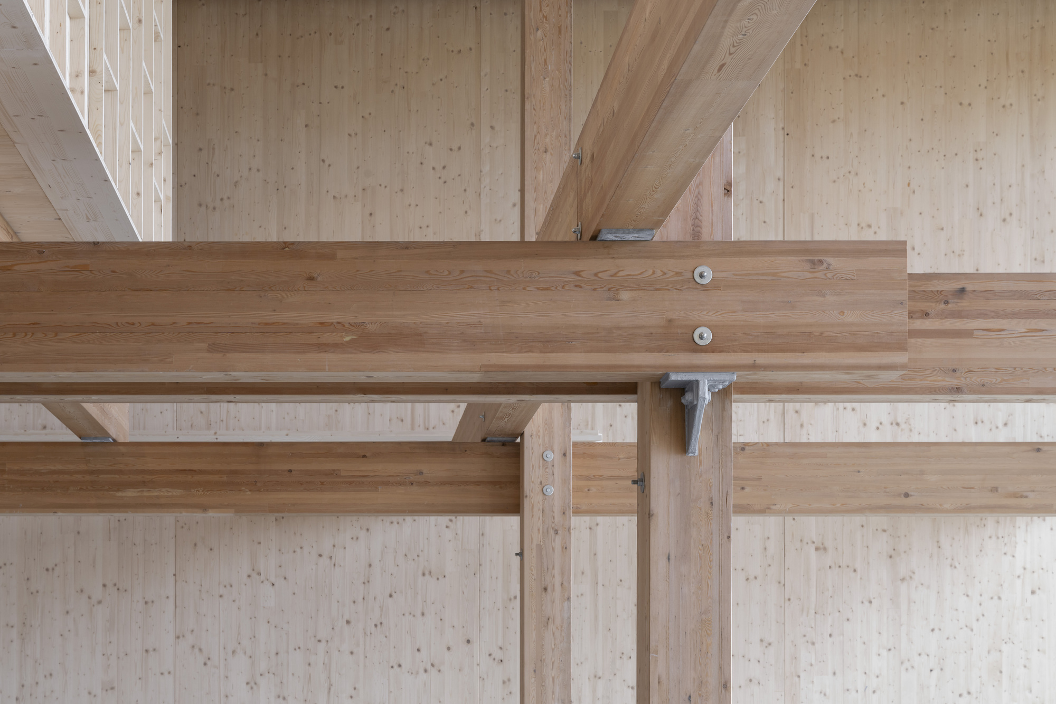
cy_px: 352
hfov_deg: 31.9
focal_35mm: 63
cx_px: 528
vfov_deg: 21.6
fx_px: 1845
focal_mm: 62.9
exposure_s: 1/13
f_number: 11
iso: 200
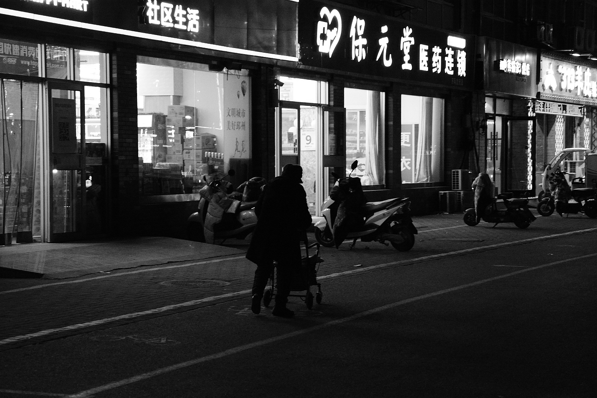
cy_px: 199
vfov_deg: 15.7
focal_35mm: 87
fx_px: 1442
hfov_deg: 23.4
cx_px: 298
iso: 6400
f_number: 7.1
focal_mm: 58
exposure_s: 1/100
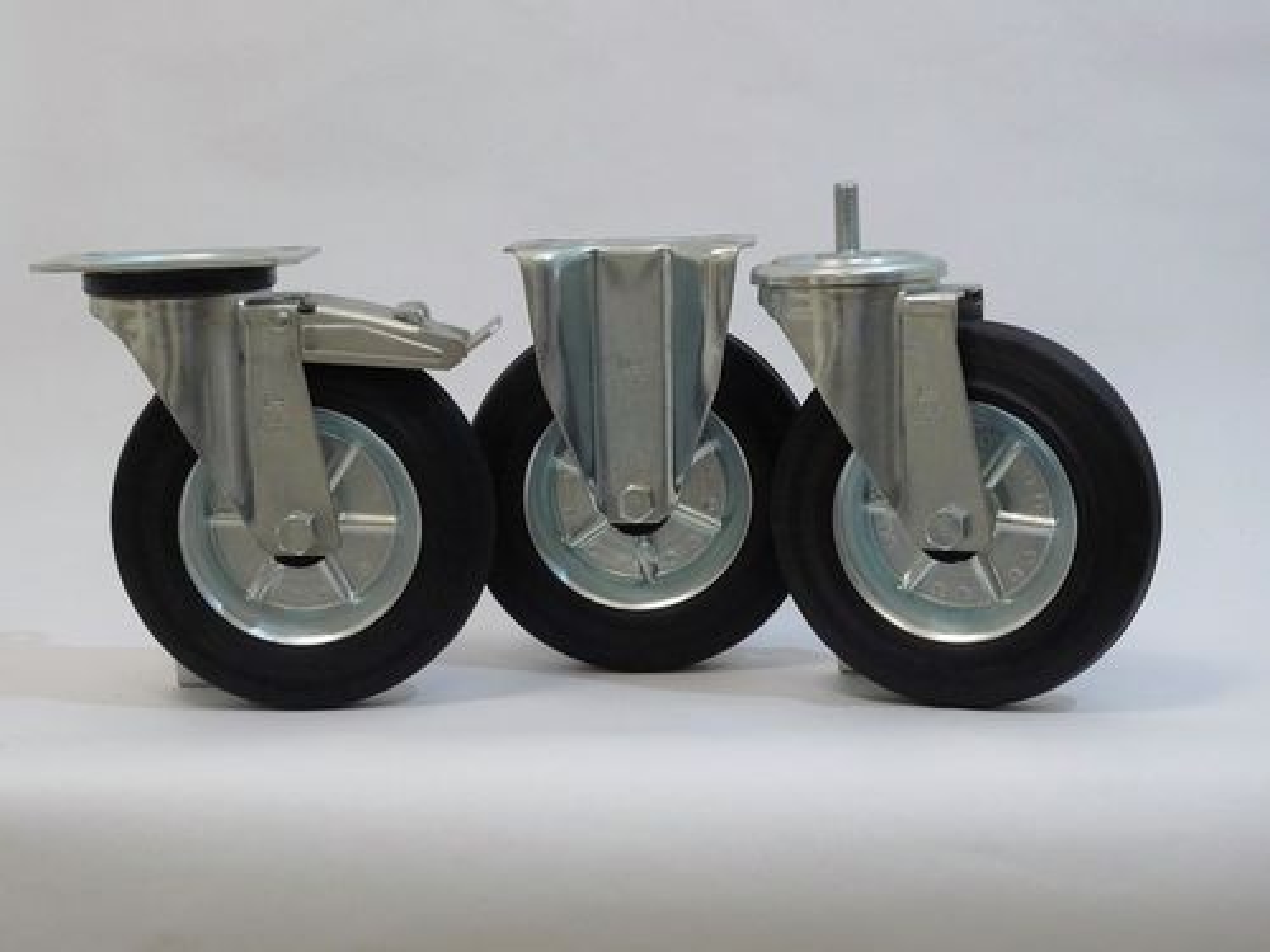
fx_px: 2091
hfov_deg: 33.8
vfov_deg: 25.7
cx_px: 635
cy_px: 476
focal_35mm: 57
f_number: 2.8
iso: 320
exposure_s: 1/100
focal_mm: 12.1
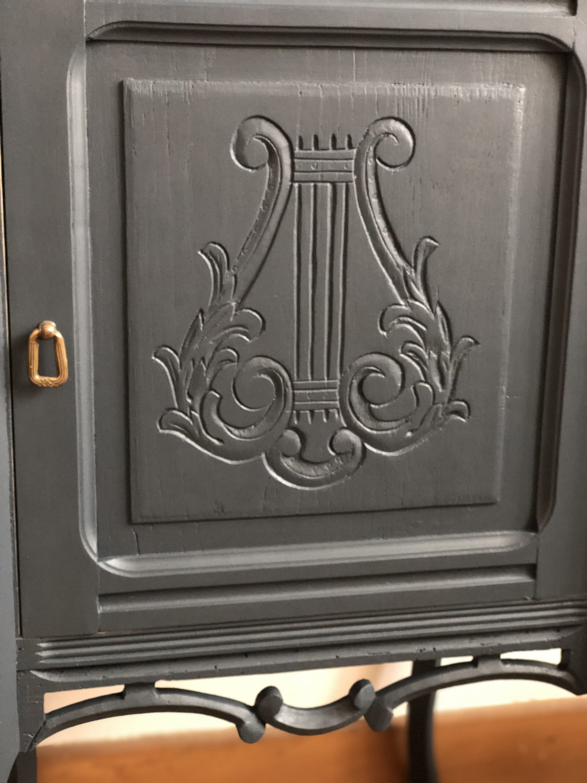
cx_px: 294
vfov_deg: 36.8
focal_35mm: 52
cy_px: 392
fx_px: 1176
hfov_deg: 28.0
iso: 250
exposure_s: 1/8
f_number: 2.4
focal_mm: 6
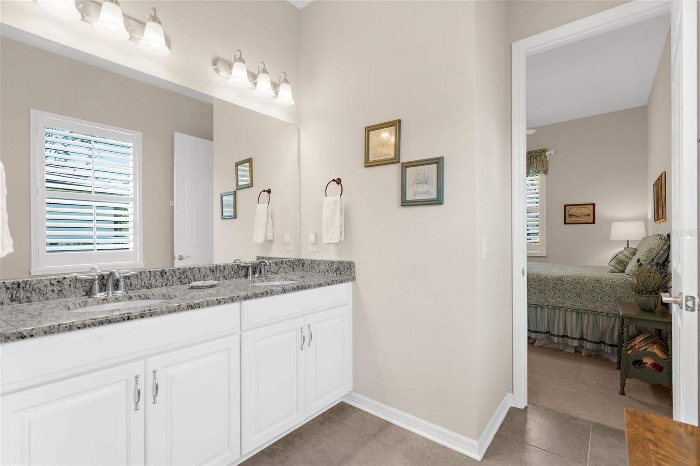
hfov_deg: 96.7
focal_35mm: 16
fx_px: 311
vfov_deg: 73.7
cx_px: 350
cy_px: 233
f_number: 8
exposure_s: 1/125
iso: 400
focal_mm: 16
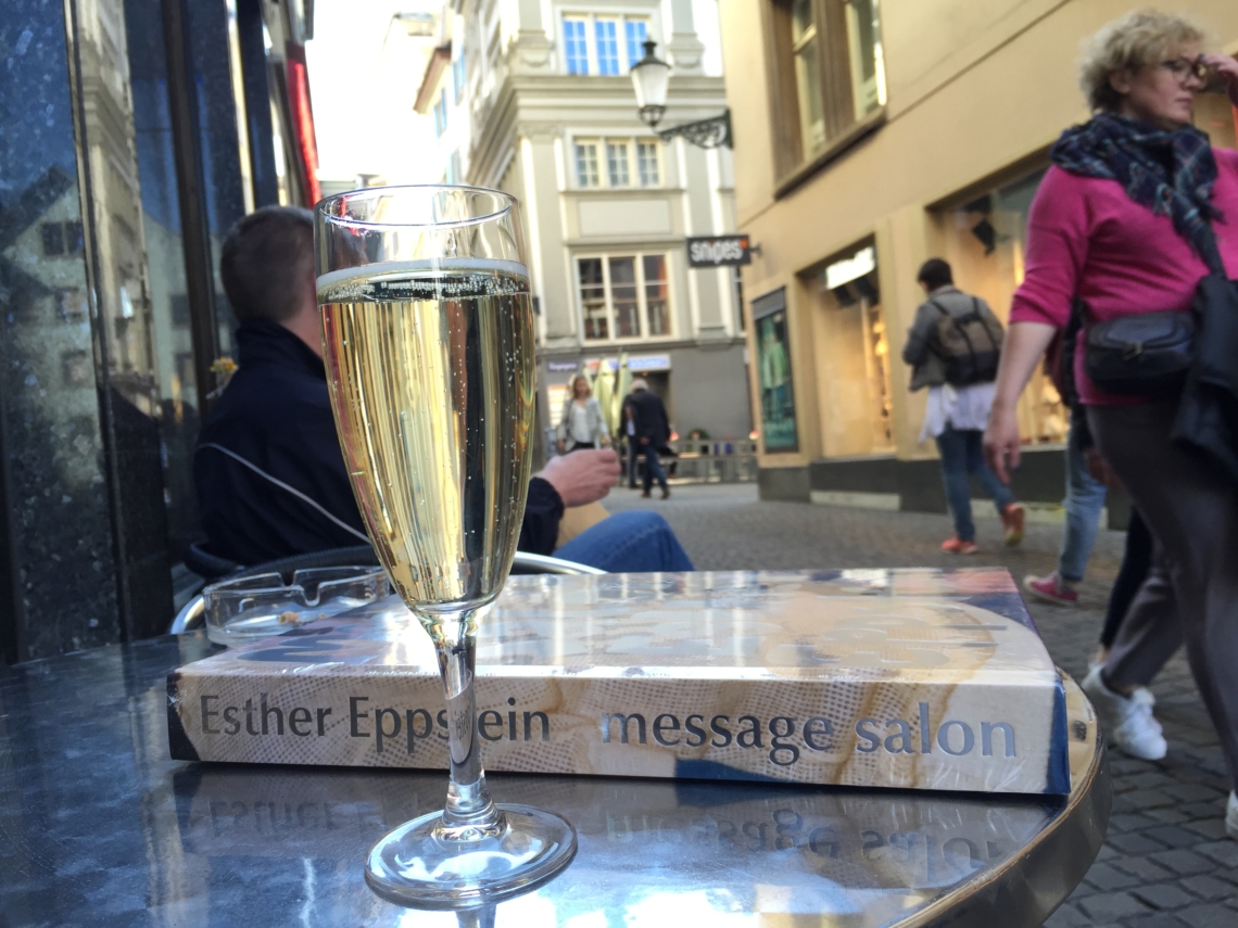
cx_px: 619
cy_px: 464
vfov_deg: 48.2
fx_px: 1037
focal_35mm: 29
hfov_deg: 61.7
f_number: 2.2
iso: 40
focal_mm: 4.15
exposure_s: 1/100
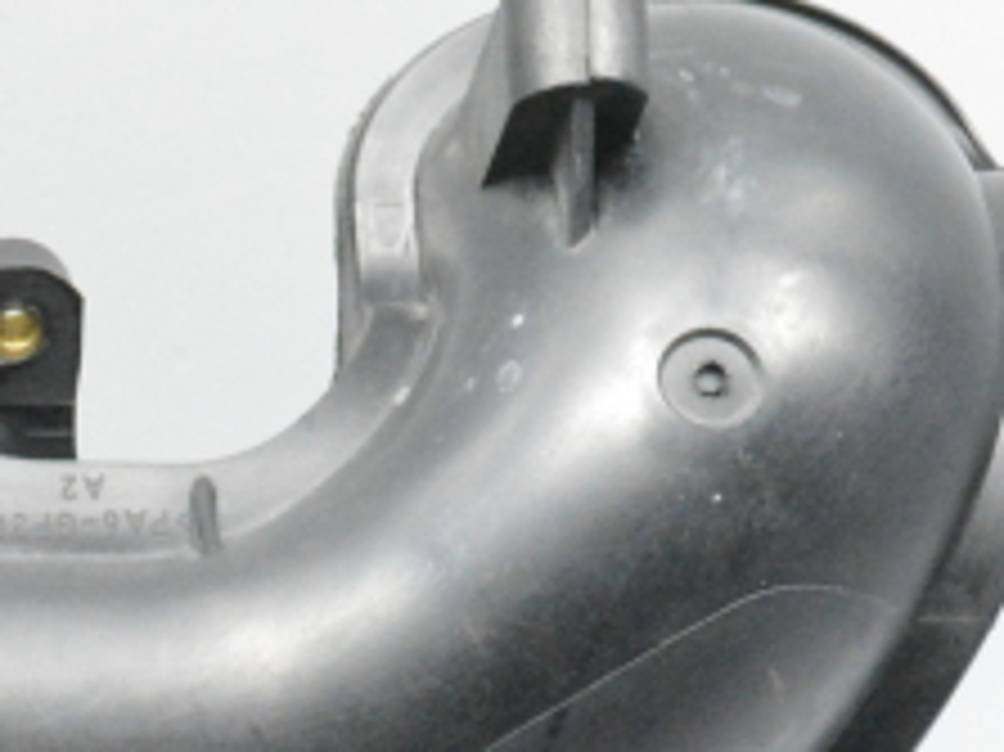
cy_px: 1238
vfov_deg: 6.5
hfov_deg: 8.7
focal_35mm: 225
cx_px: -257
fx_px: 6522
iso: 6400
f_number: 11
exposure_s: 1/250
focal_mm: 34
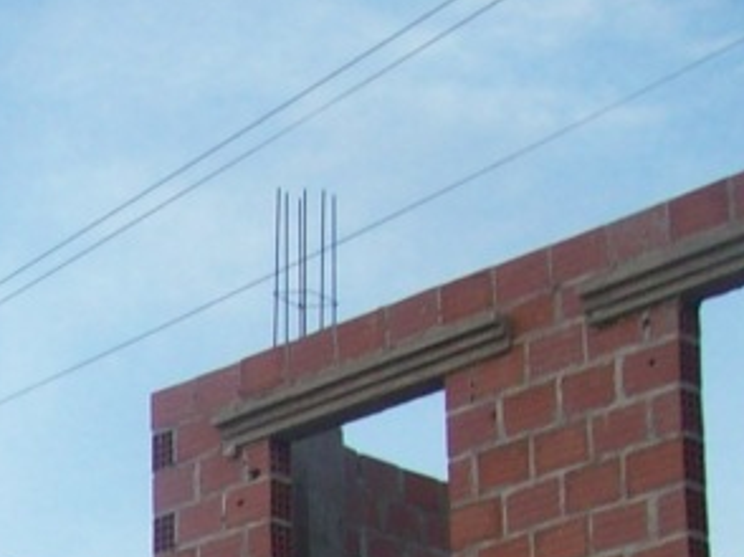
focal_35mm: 157
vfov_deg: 8.8
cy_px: 1198
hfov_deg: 11.6
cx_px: -630
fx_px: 3372
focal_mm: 6
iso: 80
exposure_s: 1/177
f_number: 2.7
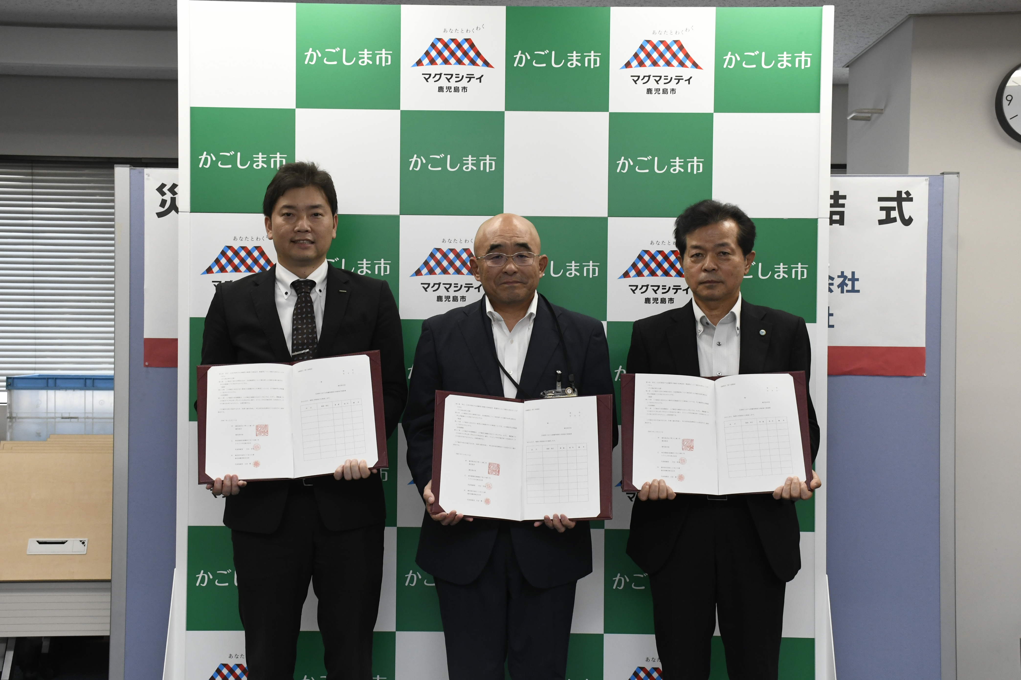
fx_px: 1361
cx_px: 510
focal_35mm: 48
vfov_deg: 28.1
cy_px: 340
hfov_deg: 41.1
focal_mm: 32
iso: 1600
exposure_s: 1/125
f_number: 7.1
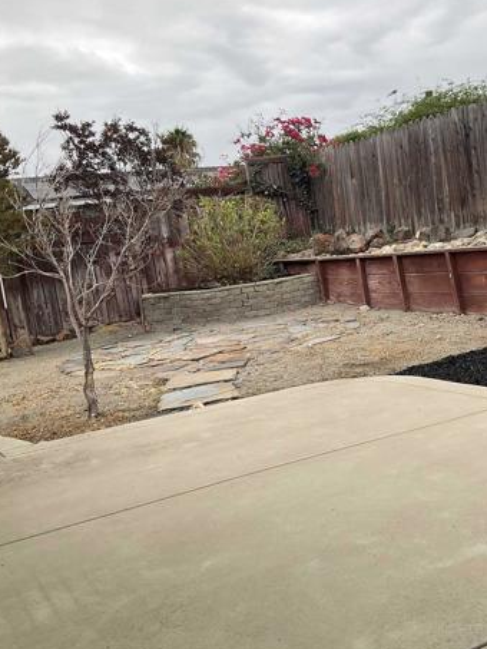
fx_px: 769
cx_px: 380
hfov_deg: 34.2
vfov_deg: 45.8
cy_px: 325
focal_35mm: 41
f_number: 1.8
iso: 16
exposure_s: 1/331
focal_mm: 3
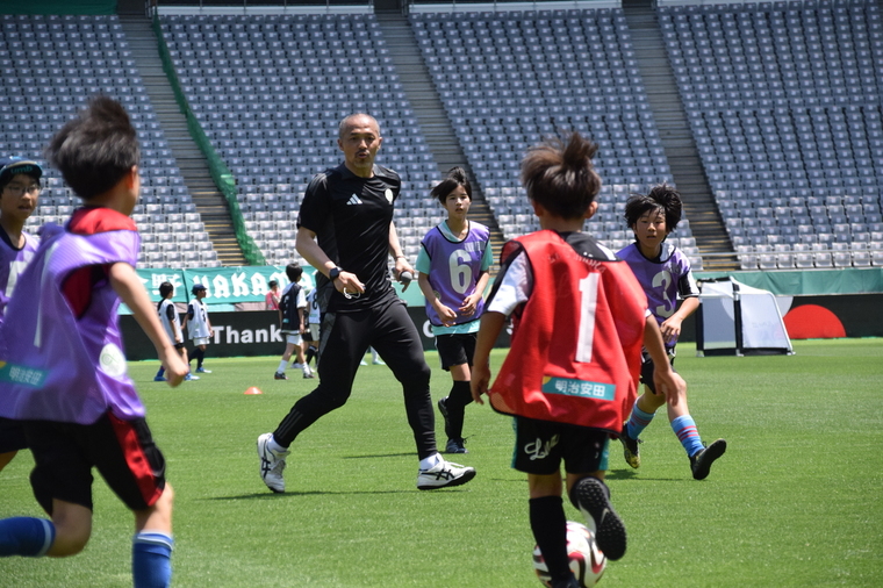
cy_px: 294
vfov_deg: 9.1
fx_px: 3677
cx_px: 442
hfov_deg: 13.7
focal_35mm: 150
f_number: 6.3
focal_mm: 100
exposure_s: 1/3200
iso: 1600
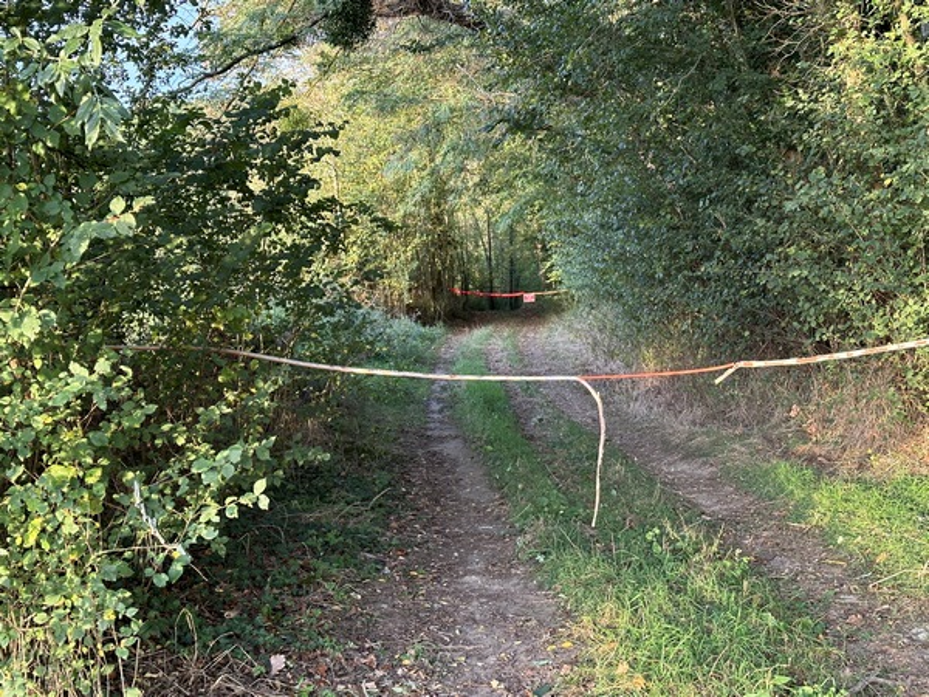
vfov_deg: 30.3
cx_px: 464
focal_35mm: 48
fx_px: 1288
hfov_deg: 39.7
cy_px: 348
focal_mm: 6.86
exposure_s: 1/70
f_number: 1.78
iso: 80
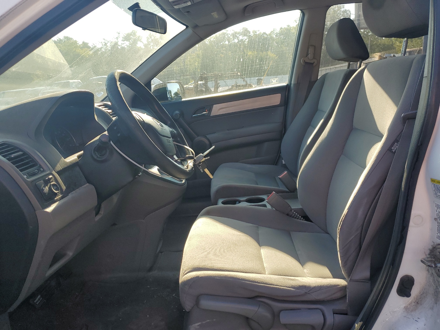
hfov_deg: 67.3
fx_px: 330
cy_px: 165
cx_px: 220
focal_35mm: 26
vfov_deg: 53.1
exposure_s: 1/769
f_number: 1.5
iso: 50
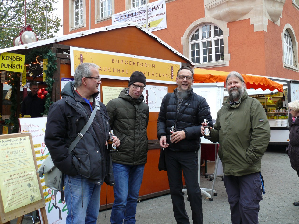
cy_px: 112
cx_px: 150
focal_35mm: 35
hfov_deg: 52.6
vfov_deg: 40.7
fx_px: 302
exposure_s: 1/60
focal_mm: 7.5
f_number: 2.8
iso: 100
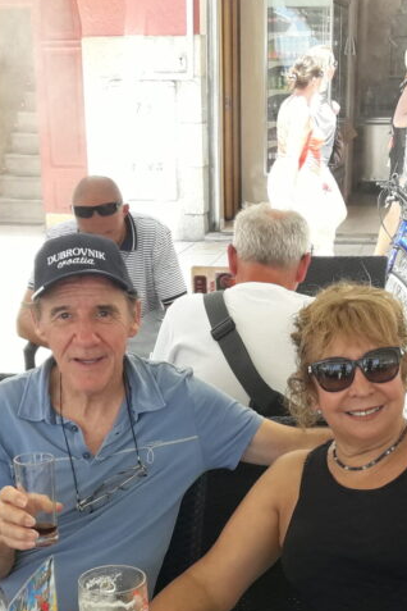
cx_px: 210
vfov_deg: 29.6
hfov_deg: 20.6
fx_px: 1119
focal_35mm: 66
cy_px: 512
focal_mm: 3.7
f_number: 1.9
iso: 40
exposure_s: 1/238
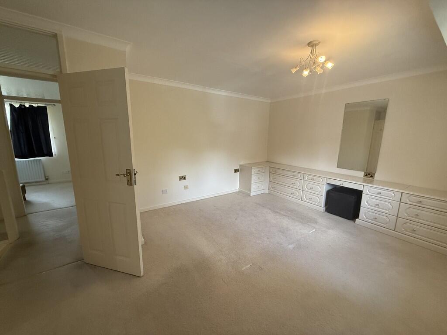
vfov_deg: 85.7
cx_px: 224
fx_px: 181
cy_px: 168
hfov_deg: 102.1
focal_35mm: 14
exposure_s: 1/100
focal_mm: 2.22
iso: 250
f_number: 2.2
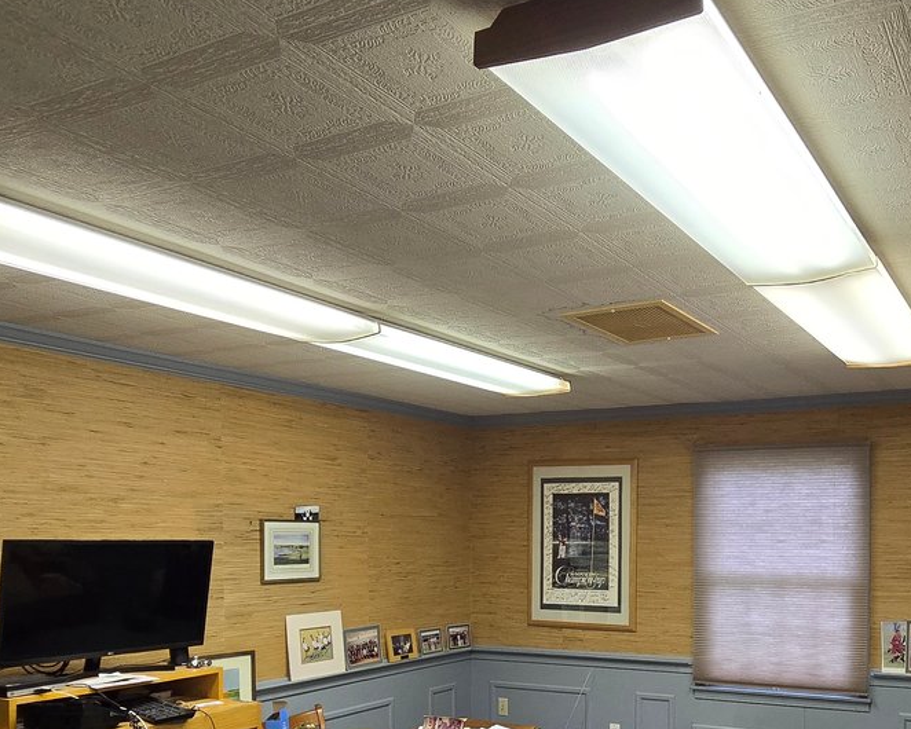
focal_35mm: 29
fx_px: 782
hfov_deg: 56.8
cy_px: 563
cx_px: 705
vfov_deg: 47.7
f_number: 2.2
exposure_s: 1/60
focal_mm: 2.2
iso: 250
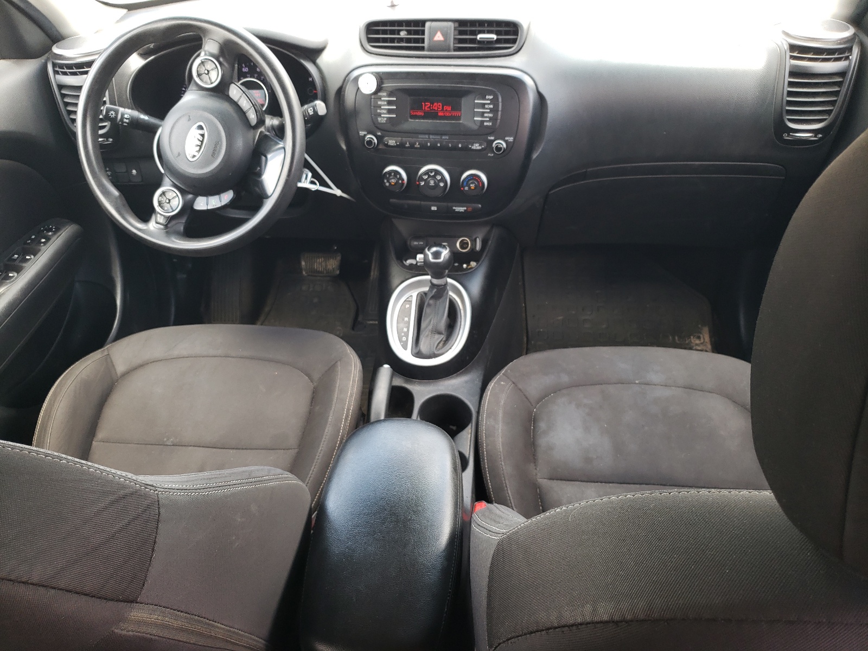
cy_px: 326
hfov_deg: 67.3
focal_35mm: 26
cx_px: 434
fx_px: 652
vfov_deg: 53.1
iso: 53
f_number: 1.5
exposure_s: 1/60.2
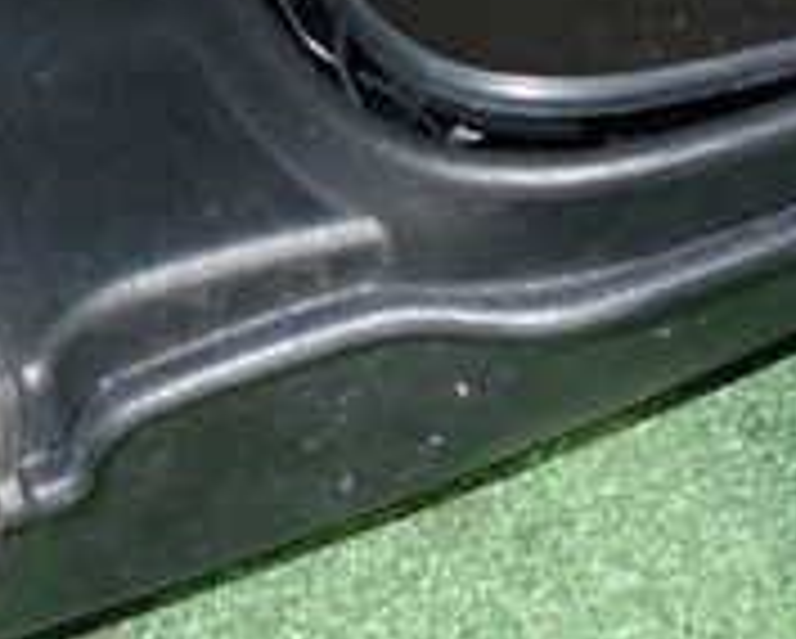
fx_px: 2335
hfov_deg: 19.3
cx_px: 328
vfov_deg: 15.5
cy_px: 112
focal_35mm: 99
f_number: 2.3
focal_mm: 5.4
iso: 400
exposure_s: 1/30
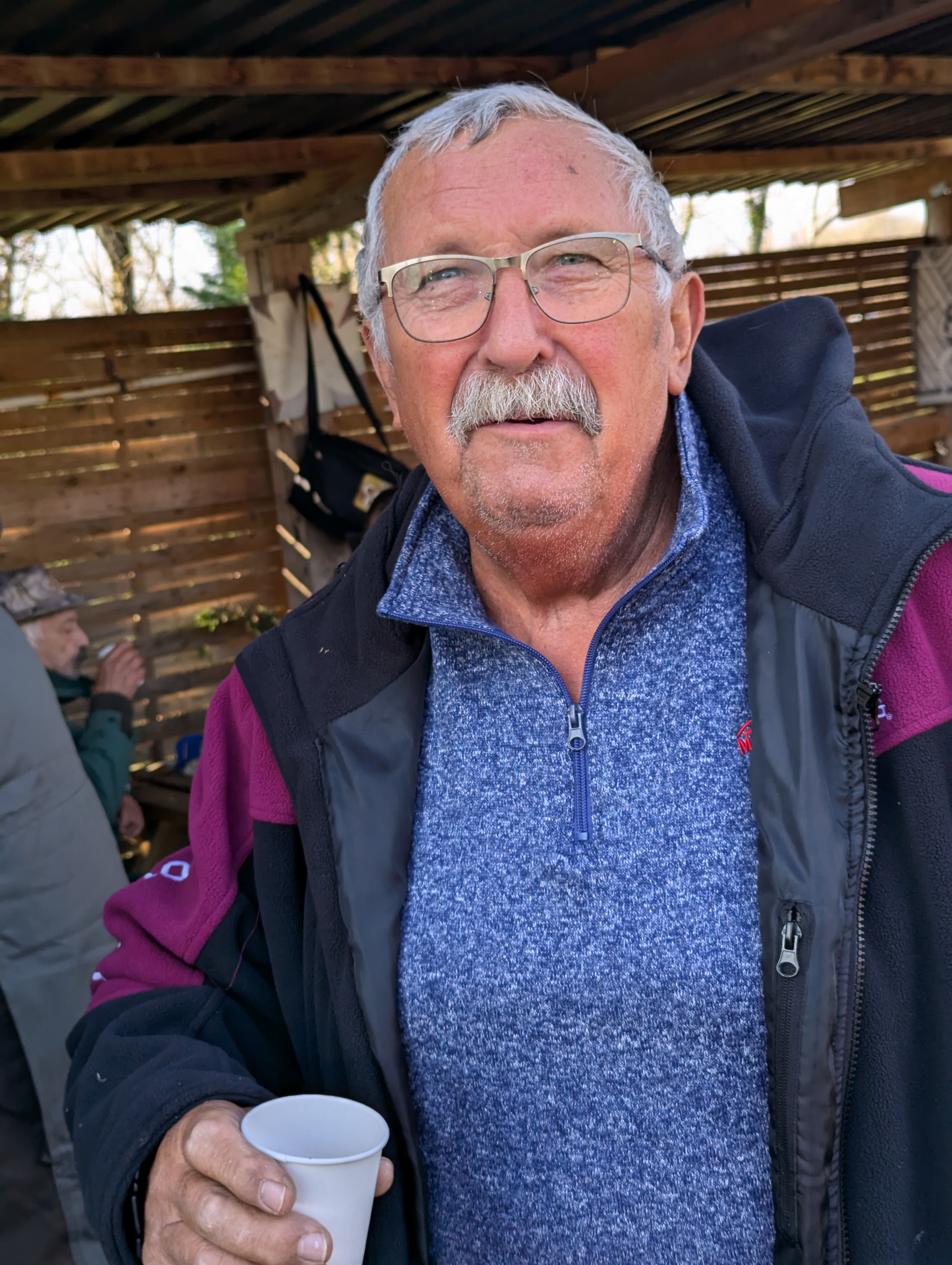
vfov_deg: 39.6
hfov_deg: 30.3
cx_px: 476
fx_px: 1756
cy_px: 632
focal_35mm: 48
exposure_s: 1/267
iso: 44
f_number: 1.85
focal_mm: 6.81
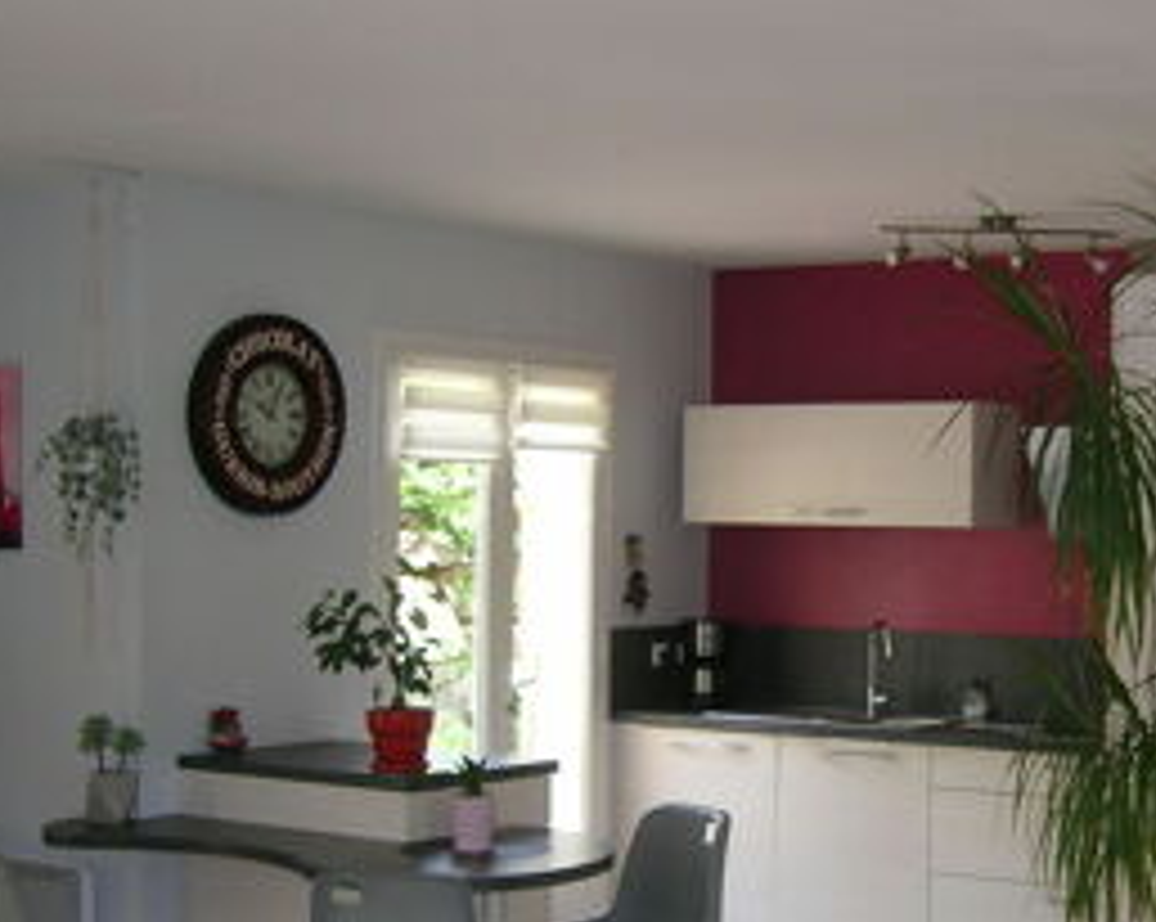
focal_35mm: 62
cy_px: 618
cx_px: 832
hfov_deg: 30.1
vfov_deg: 24.4
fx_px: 2119
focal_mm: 5.7
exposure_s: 1/30
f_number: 2.9
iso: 50
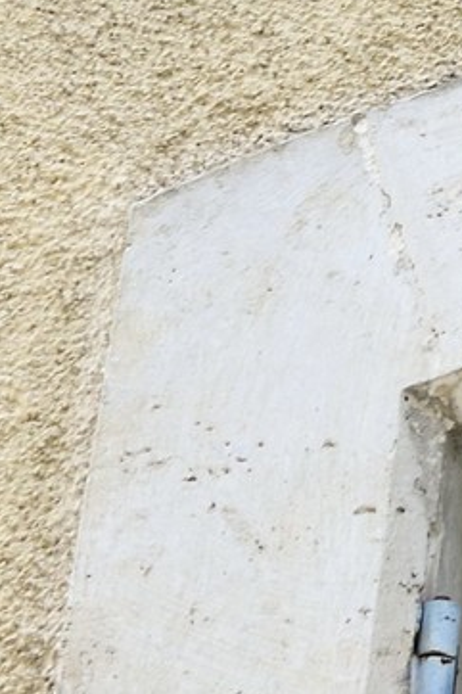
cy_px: -709
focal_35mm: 266
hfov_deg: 4.9
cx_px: 1470
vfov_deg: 7.4
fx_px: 5125
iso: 200
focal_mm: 40
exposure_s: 1/250
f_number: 9
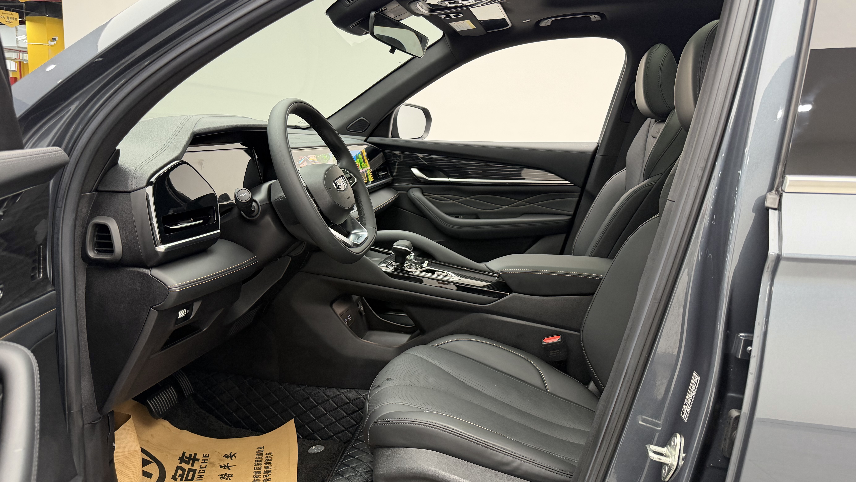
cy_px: 241
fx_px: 613
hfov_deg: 69.9
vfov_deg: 42.9
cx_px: 427
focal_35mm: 27
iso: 200
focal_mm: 6.76
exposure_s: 1/66
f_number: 1.78
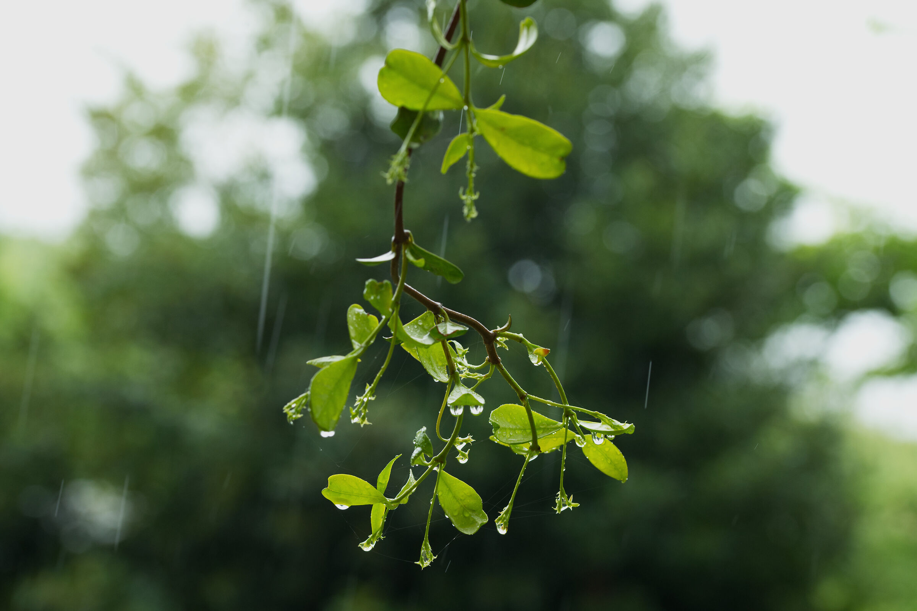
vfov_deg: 13.0
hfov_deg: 19.5
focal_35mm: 105
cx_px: 458
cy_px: 306
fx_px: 2674
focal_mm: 105
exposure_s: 1/250
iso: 1250
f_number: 9
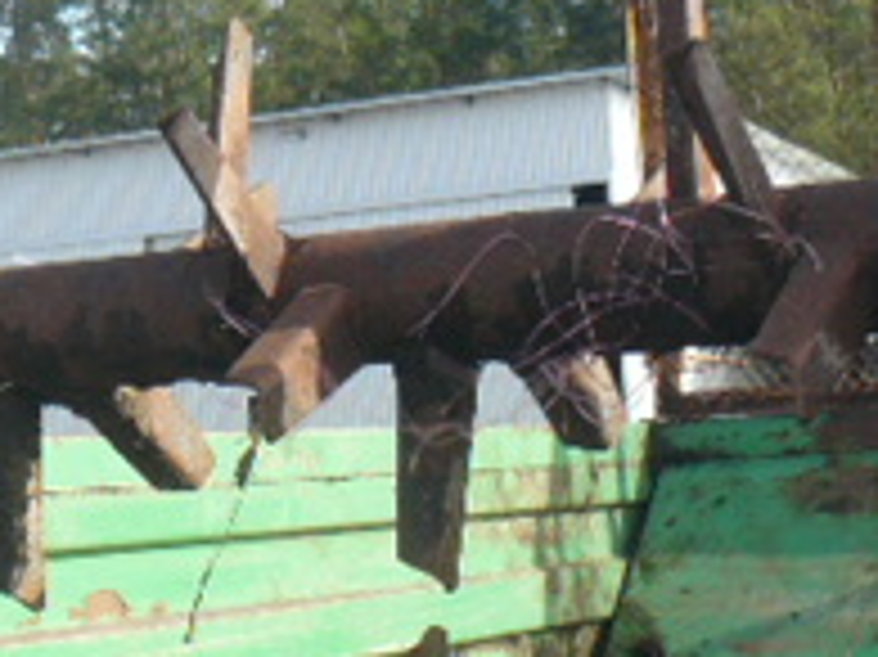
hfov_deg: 16.6
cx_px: 171
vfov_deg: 12.3
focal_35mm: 118
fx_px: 2991
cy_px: 770
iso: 100
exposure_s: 1/200
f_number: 4.5
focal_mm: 6
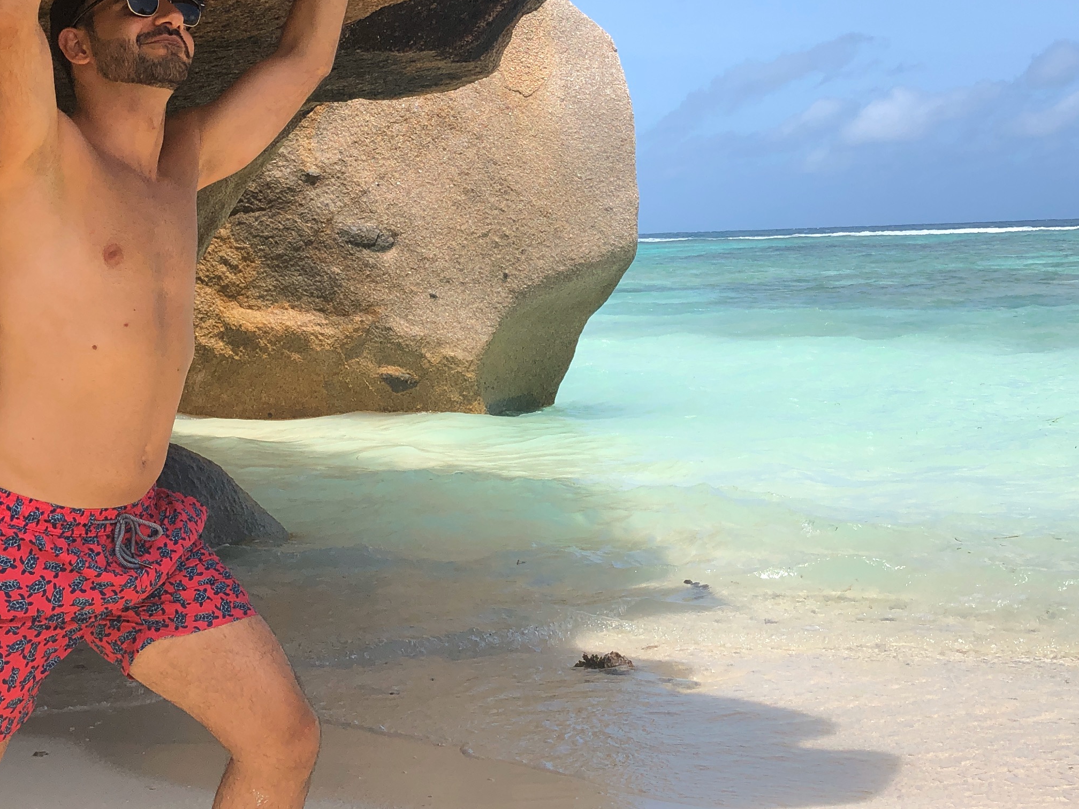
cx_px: 516
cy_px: 179
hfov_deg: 34.3
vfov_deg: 25.7
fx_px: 1746
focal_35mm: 56
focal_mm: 4
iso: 20
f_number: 1.8
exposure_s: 1/1715
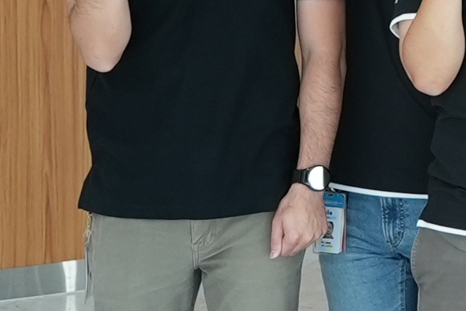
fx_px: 2617
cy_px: -267
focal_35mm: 202
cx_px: 1266
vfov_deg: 6.6
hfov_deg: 8.8
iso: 400
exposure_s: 1/125
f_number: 4
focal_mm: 28
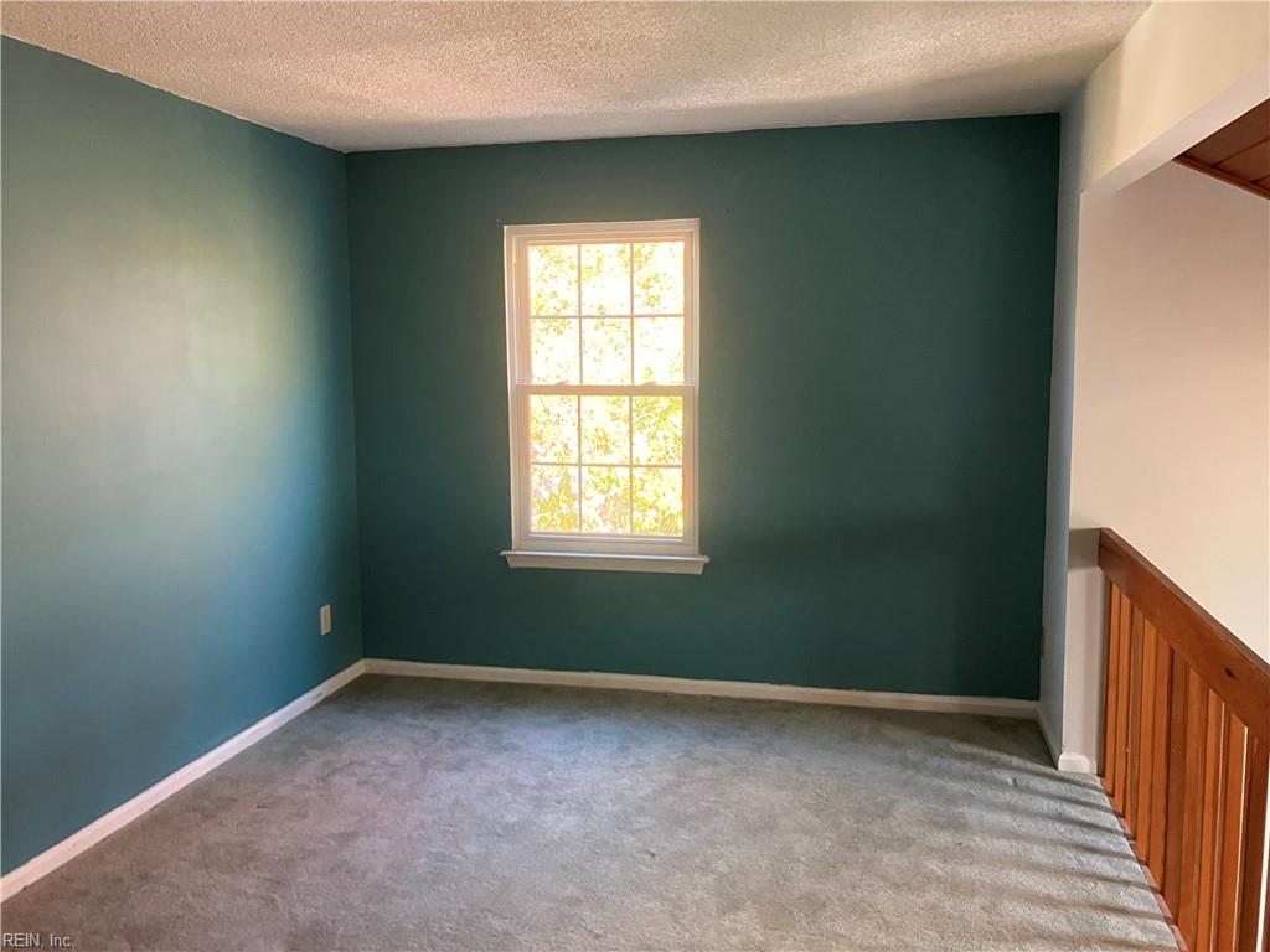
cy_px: 476
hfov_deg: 63.4
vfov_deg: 49.7
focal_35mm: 28
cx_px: 635
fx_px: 1027
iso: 320
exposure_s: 1/60
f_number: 1.8
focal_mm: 3.99
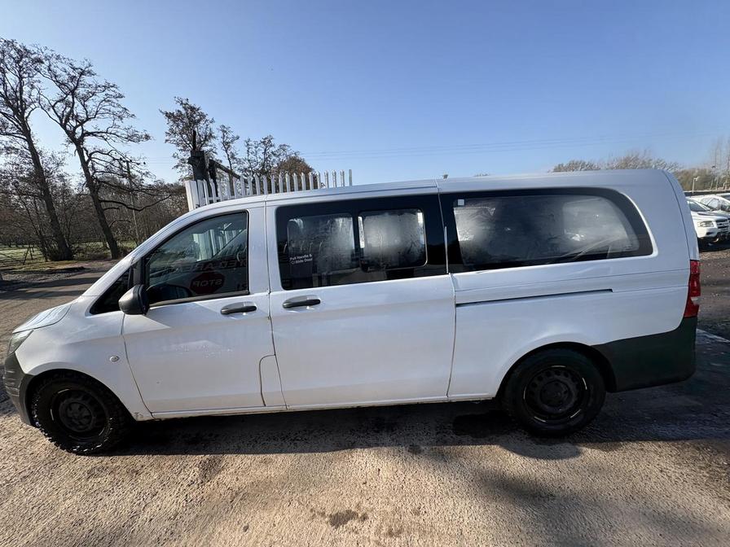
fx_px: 295
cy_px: 274
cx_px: 365
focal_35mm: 14
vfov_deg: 85.7
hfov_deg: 102.1
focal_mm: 2.22
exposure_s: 1/993
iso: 50
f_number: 2.2
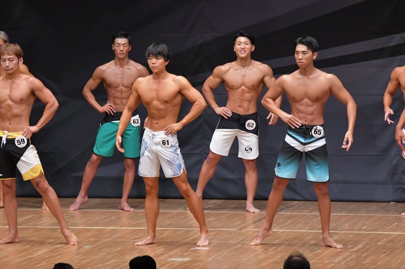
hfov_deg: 8.1
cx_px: 202
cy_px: 134
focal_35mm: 255
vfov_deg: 5.4
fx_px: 2867
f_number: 5.6
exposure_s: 1/400
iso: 6400
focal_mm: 170
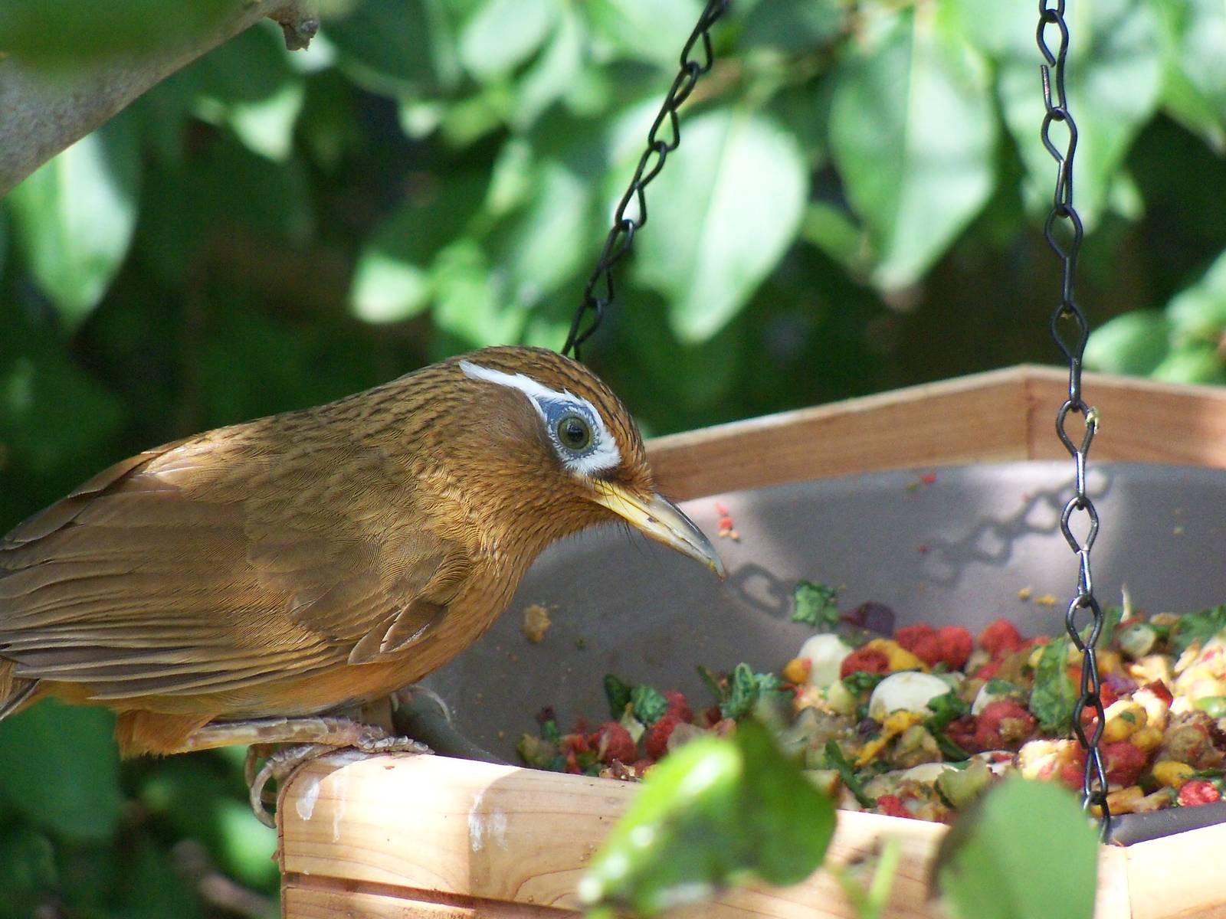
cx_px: 613
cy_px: 460
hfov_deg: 5.7
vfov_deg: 4.2
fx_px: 12396
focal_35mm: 350
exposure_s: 1/500
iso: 400
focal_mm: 62
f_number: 4.8
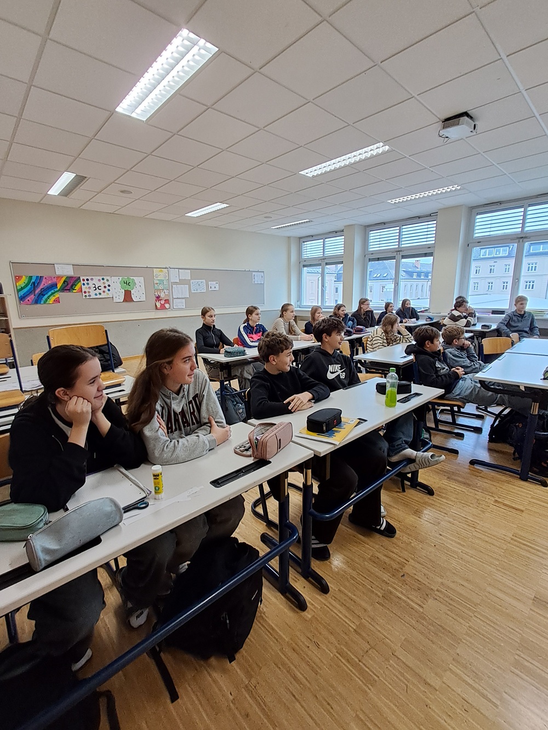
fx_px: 338
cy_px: 365
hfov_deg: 78.1
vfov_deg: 94.5
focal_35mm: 16
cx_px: 274
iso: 160
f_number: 2.2
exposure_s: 1/50
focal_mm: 1.64
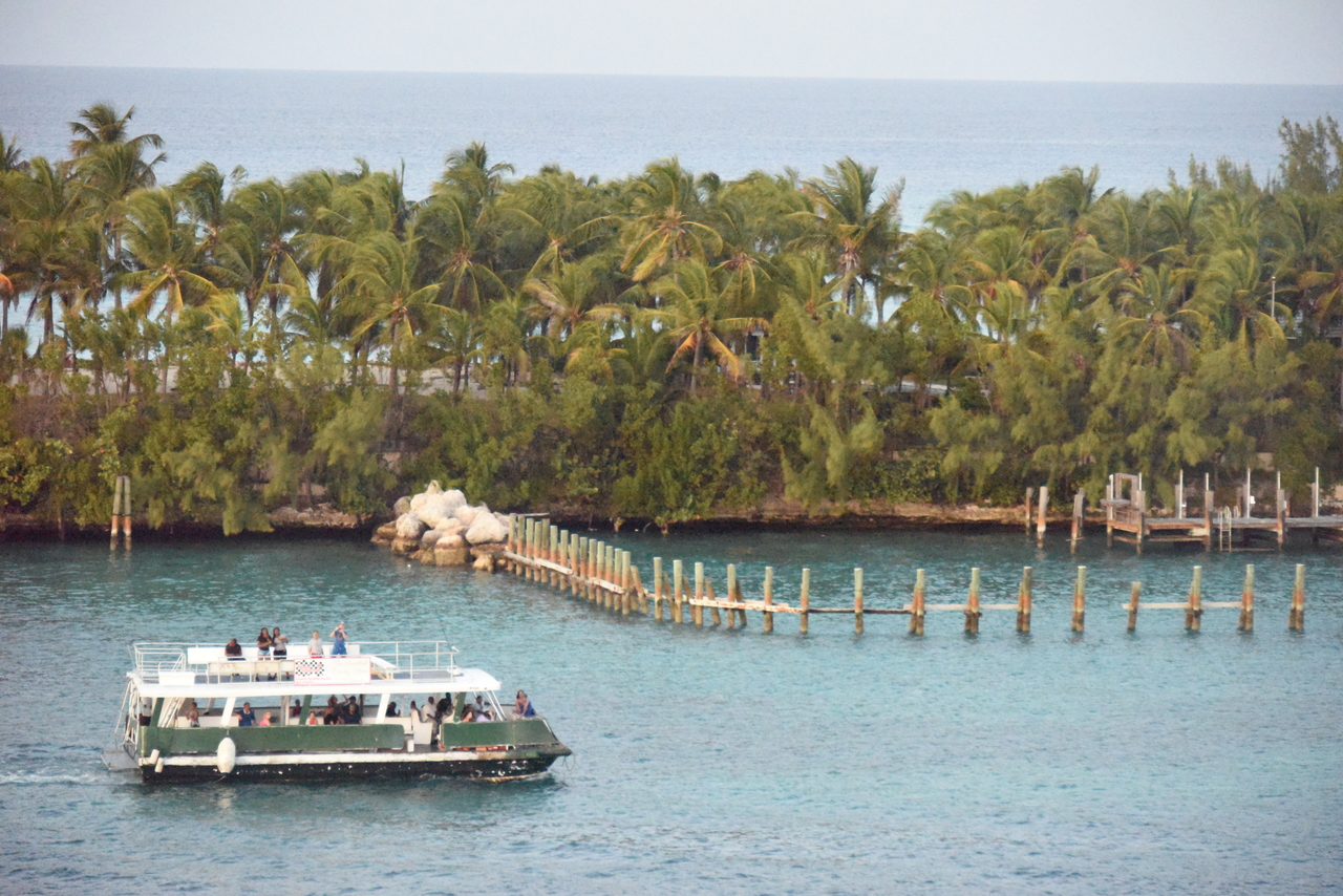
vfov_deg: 9.2
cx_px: 672
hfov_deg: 13.7
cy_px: 448
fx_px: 5597
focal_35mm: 150
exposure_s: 1/320
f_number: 5.6
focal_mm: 150
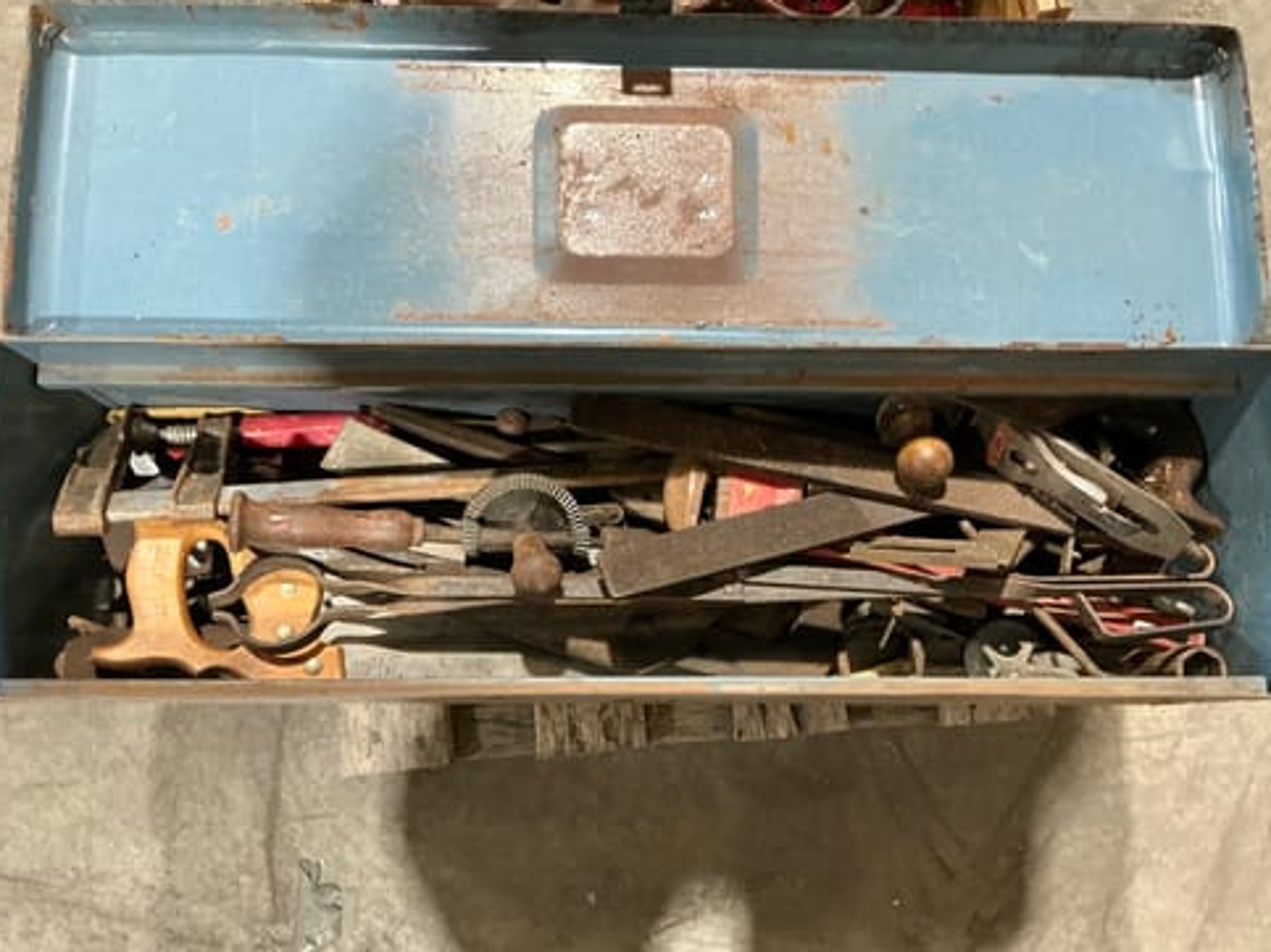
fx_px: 1065
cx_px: 645
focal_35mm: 29
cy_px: 477
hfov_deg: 61.7
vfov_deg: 48.2
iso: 160
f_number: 1.8
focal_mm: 3
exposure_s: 1/50
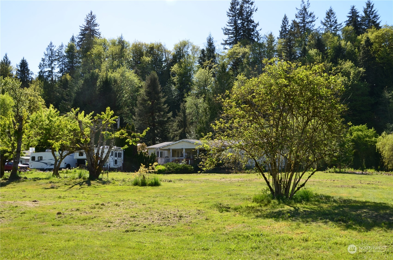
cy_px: 130
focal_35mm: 38
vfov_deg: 35.3
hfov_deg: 51.4
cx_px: 196
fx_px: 408
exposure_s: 1/125
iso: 140
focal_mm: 25
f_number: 11
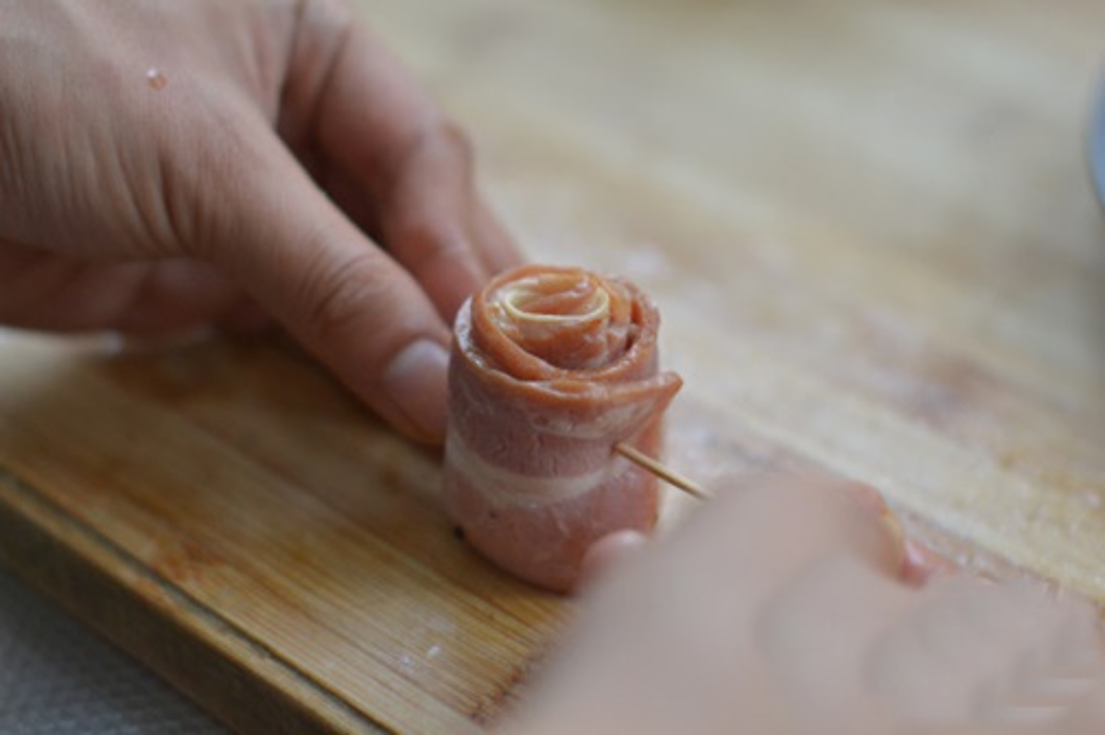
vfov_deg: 18.2
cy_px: 368
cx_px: 552
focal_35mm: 75
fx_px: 2301
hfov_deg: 27.0
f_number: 2.5
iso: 800
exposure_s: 1/125
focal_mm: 50
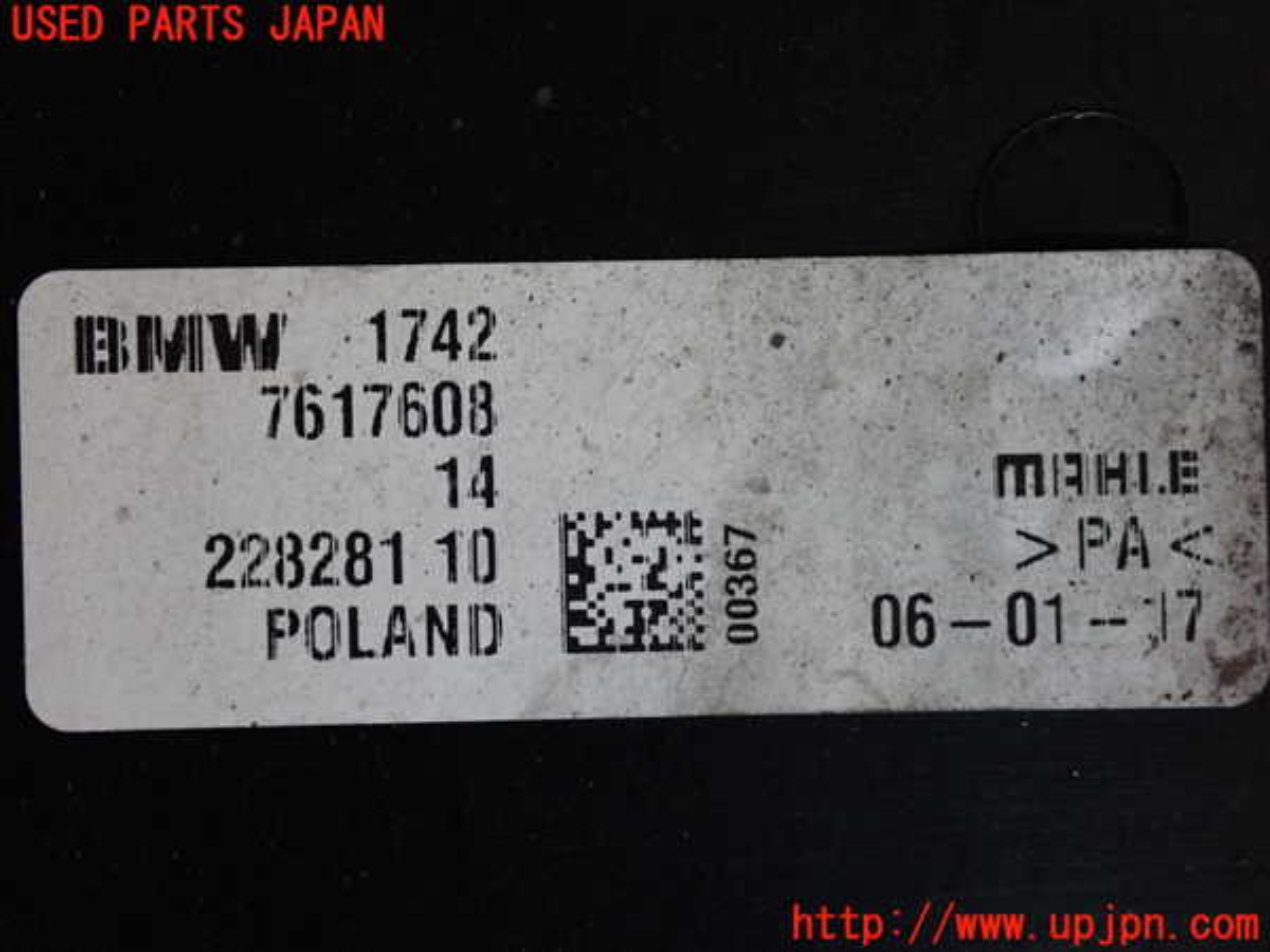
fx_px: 2128
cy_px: 476
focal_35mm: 58
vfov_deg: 25.2
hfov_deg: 33.2
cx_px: 635
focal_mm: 10.35
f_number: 3.5
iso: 400
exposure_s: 1/125
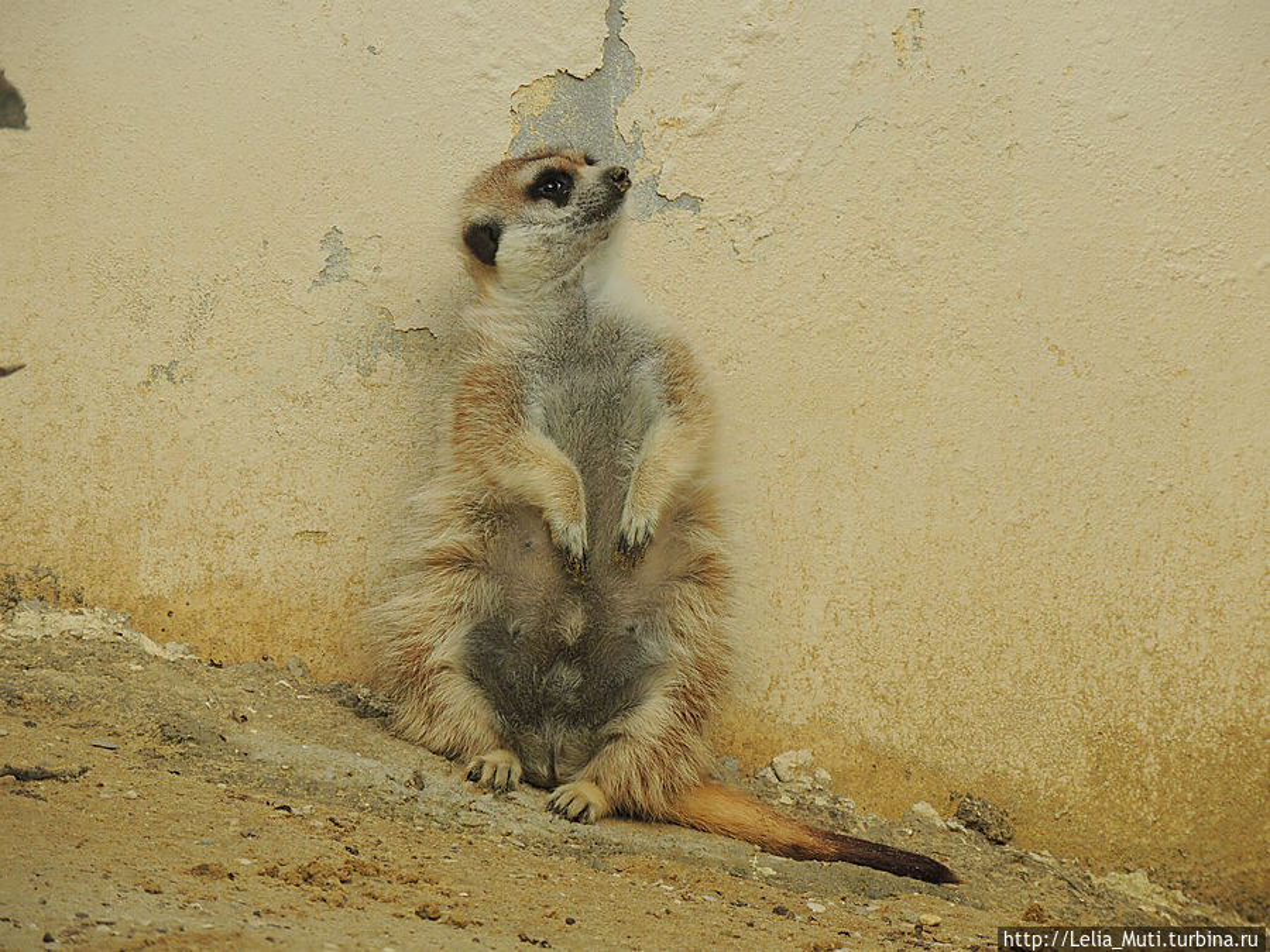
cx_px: 635
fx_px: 15959
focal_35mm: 435
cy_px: 476
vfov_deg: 3.4
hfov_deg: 4.6
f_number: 4.9
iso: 100
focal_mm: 77.5
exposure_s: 1/320
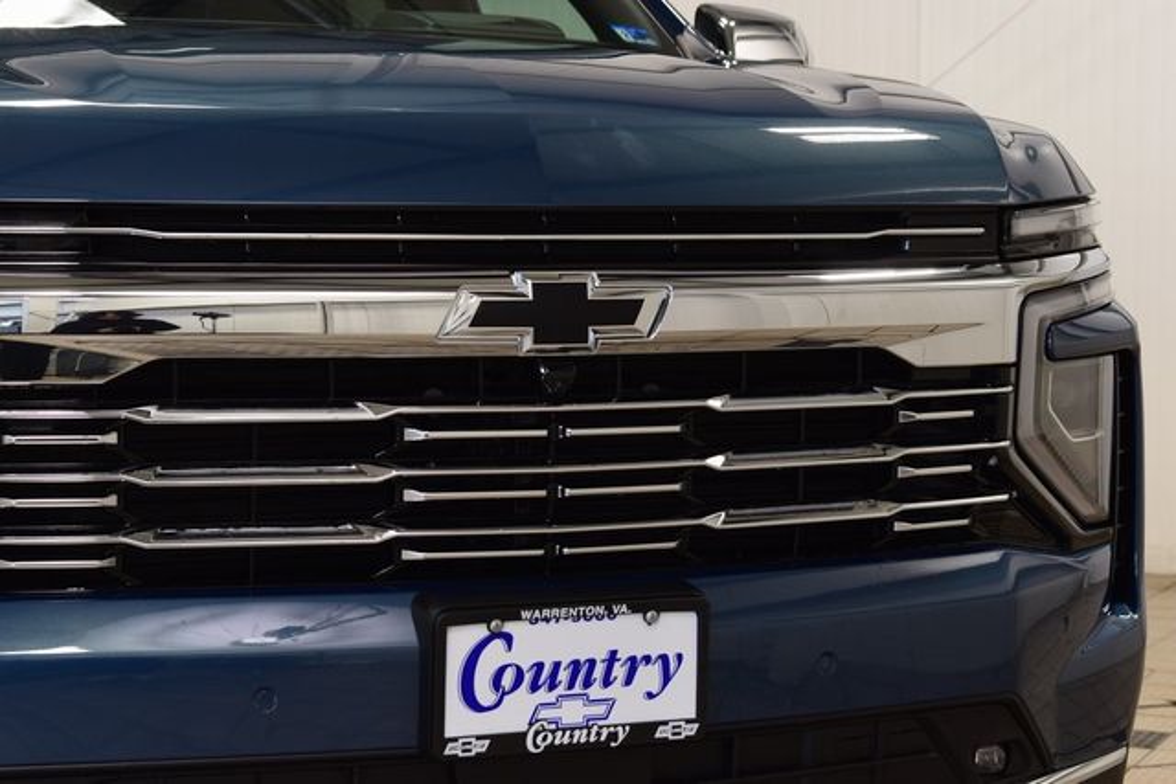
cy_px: 392
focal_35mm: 82
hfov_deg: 24.6
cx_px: 588
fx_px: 2695
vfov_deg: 16.6
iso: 400
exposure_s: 1/15
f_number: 6.3
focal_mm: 55
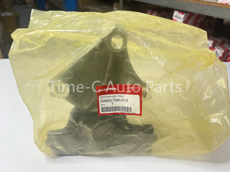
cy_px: 86
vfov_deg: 53.1
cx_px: 115
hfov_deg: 67.3
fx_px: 173
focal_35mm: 26
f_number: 1.5
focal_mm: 5.7
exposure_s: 1/120
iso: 125
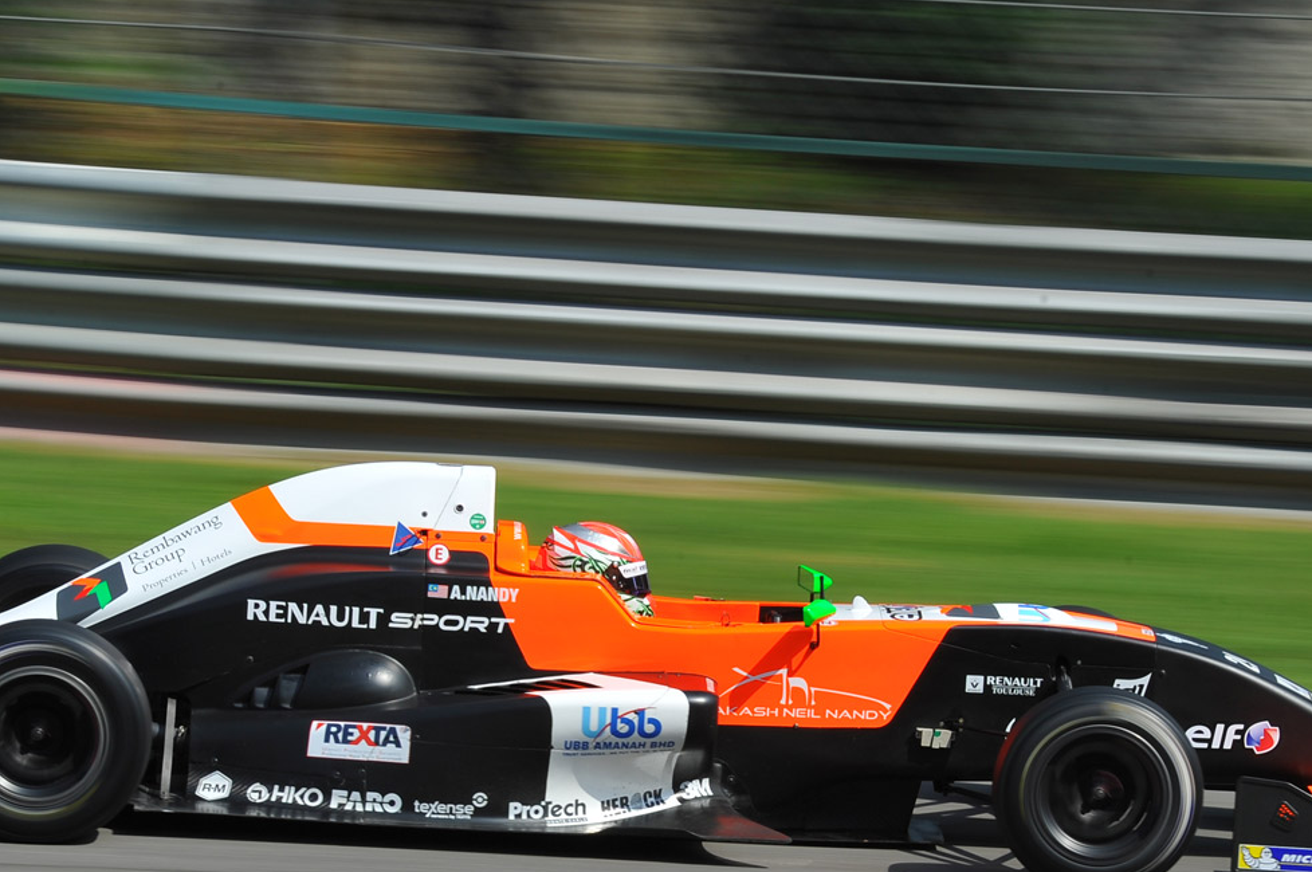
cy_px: 653
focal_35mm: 369
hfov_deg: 5.6
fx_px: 13434
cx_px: 683
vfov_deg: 3.7
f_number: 18
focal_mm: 200
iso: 200
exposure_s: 1/100
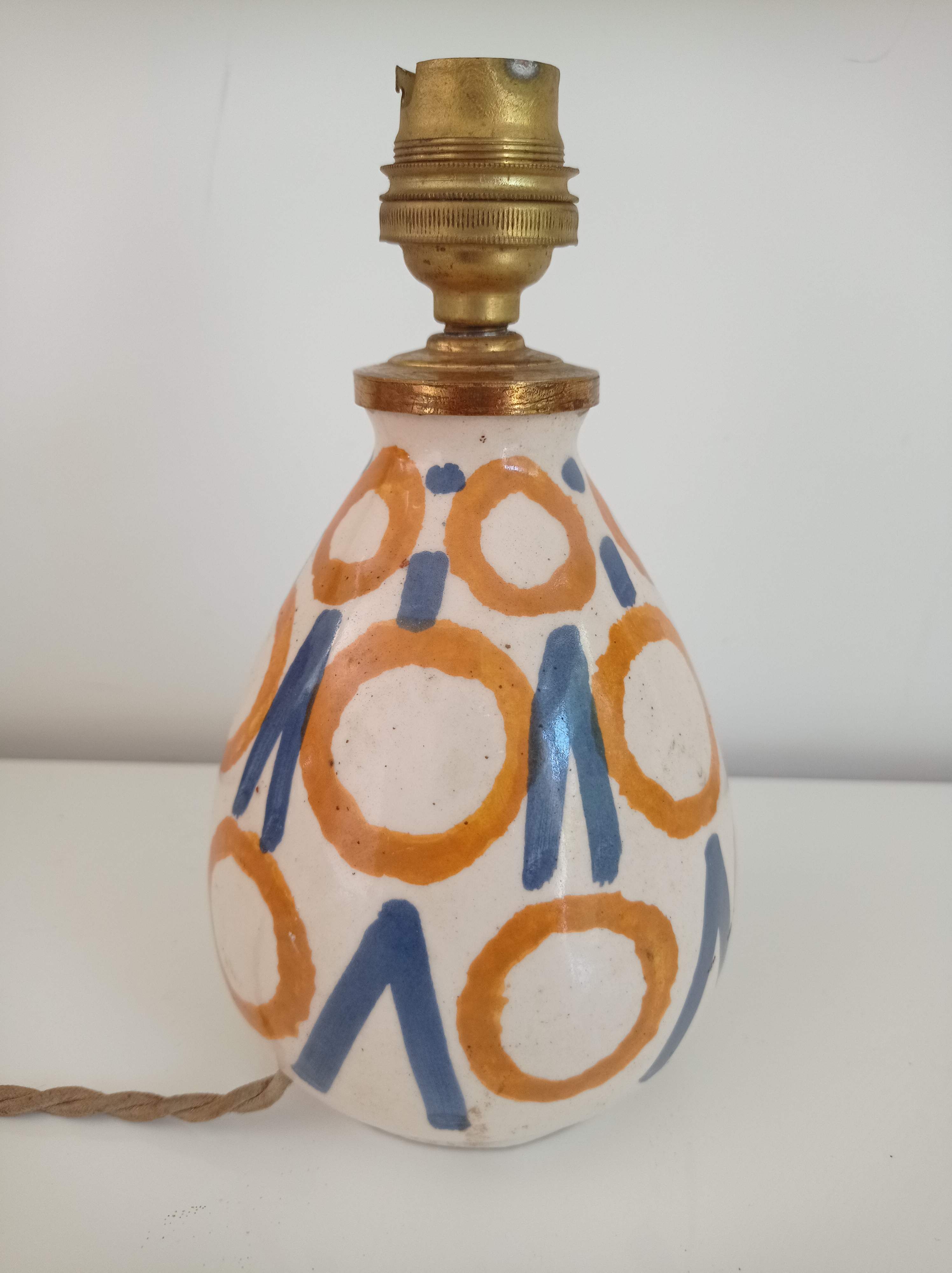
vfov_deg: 63.5
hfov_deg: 49.7
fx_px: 1028
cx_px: 476
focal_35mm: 28
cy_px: 636
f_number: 1.79
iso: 174
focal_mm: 4.74
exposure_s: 1/100
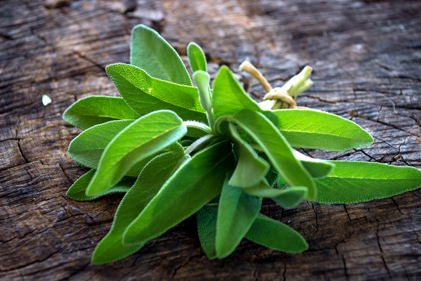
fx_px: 965
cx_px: 210
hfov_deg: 24.6
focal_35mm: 82
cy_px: 140
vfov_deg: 16.6
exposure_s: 1/30
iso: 250
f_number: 5
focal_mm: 55
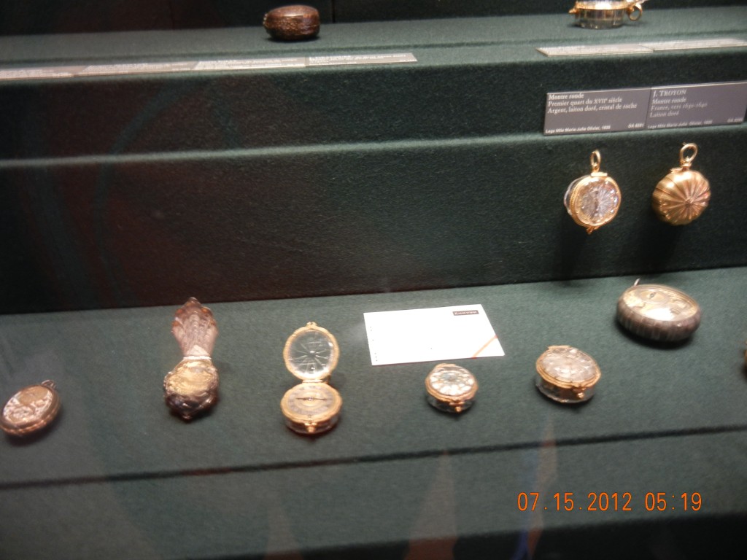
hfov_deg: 60.0
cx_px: 374
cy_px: 280
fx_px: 647
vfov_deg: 46.8
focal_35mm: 30
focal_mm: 5.4
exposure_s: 1/3.7
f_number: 3.5
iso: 200
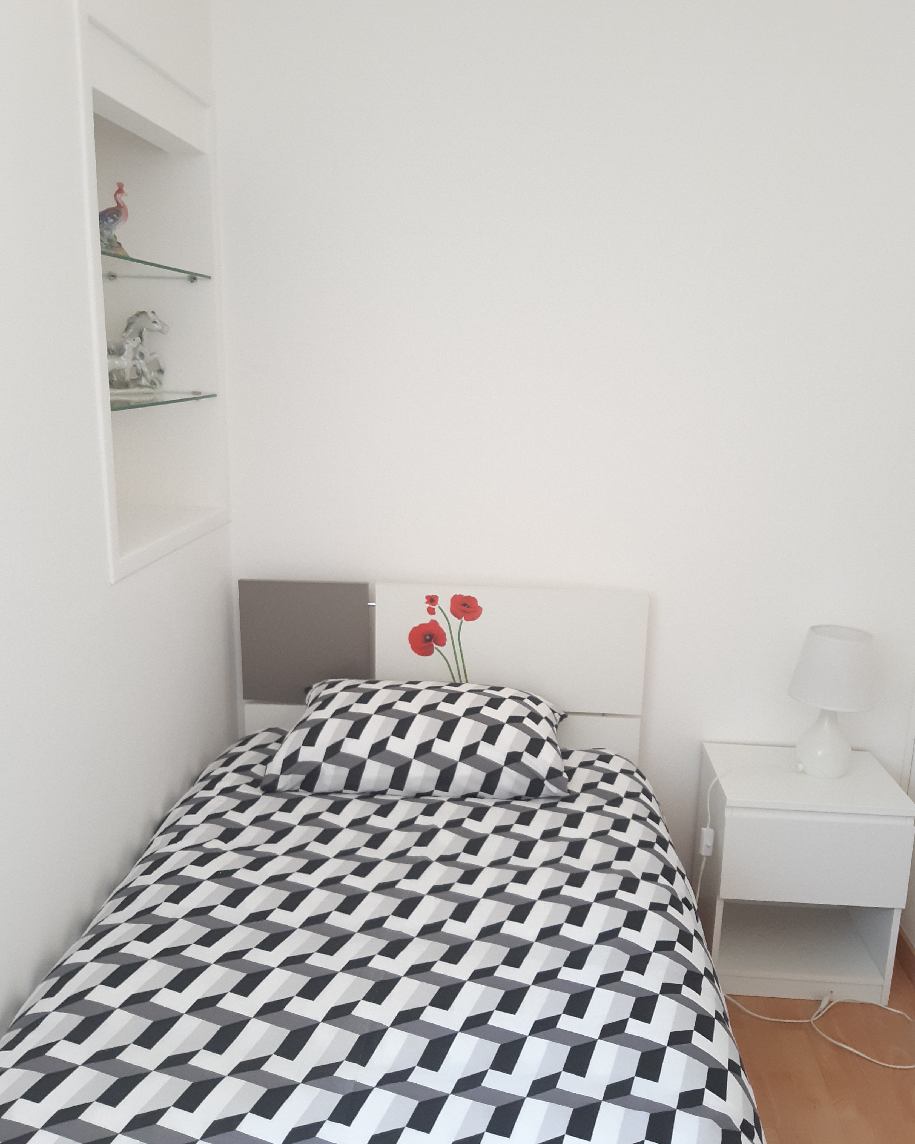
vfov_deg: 62.1
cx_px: 473
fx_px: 948
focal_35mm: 28
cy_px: 613
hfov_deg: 51.5
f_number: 1.7
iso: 125
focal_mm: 3.92
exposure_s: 1/50
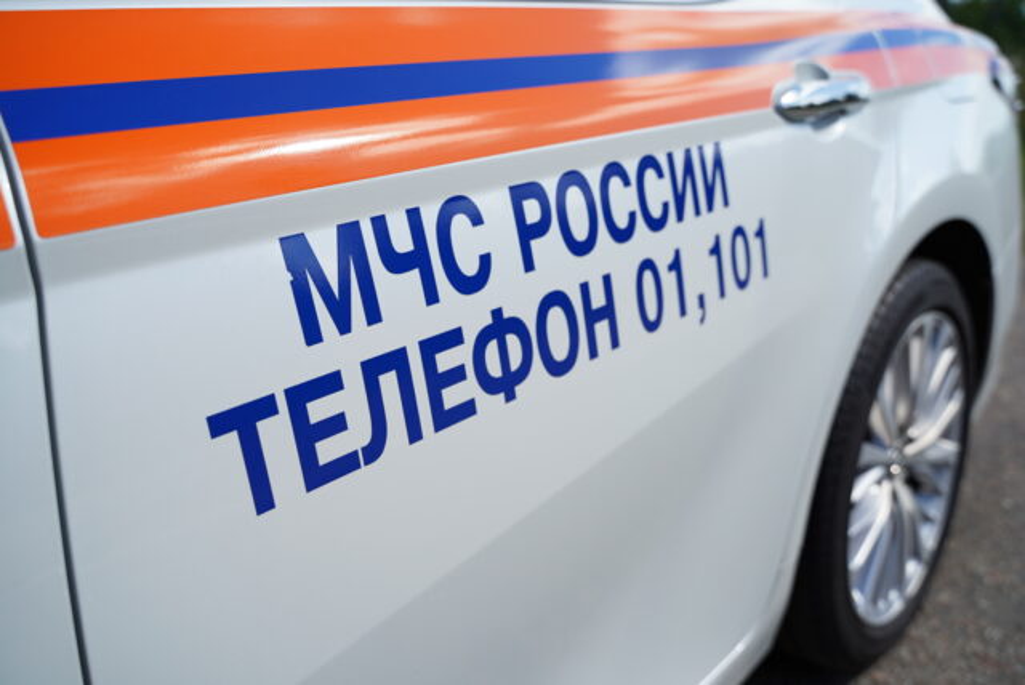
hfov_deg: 65.4
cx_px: 512
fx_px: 798
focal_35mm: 28
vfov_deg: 46.5
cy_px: 342
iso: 100
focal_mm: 28
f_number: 4
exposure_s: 1/800
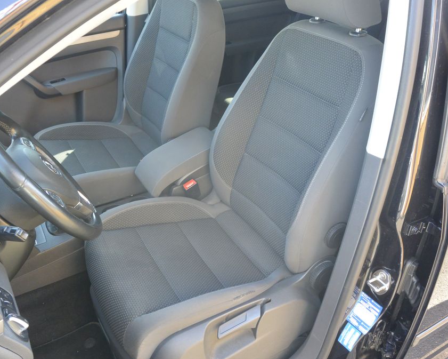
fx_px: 424
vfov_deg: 45.8
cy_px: 182
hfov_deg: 55.6
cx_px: 209
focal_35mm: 32
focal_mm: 10.7
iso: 400
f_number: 3.5
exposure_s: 1/125
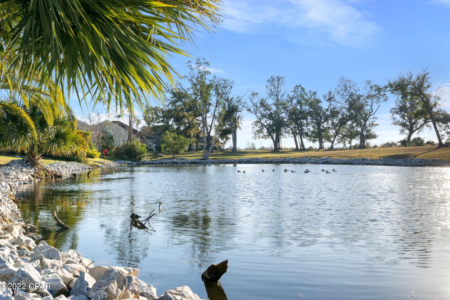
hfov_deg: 53.1
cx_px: 225
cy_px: 150
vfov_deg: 36.9
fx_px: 450
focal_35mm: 36
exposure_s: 1/125
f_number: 9
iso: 500
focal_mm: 24
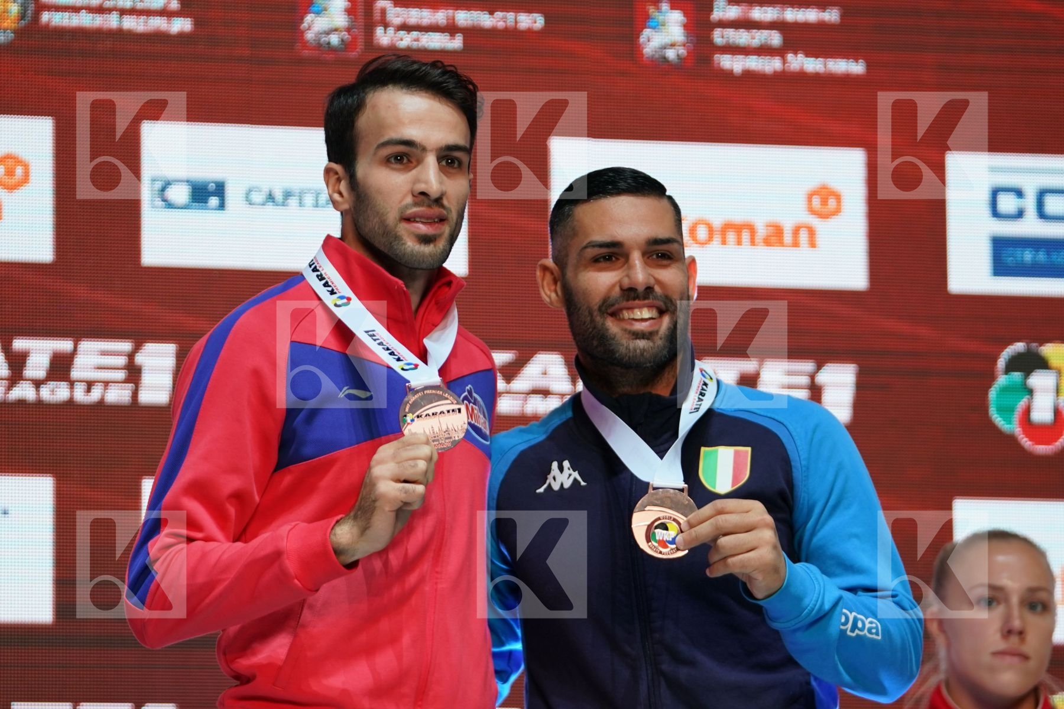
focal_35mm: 205
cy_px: 354
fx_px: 6058
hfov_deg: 10.0
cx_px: 532
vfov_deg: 6.7
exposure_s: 1/250
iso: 320
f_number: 2.8
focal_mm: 137
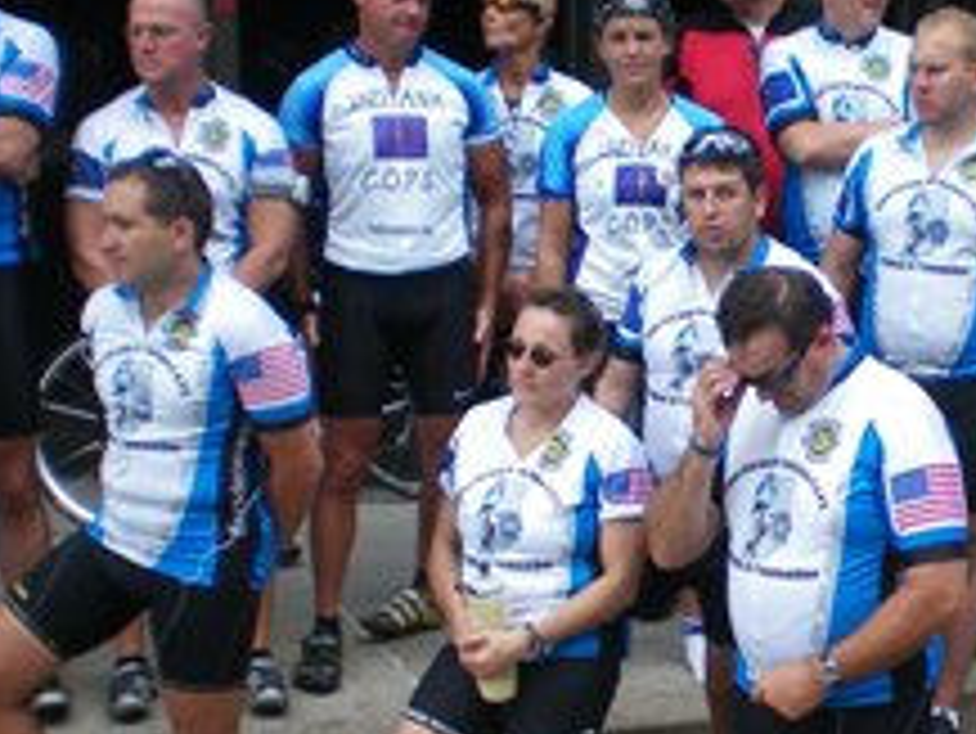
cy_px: 529
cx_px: 873
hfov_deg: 22.2
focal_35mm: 86
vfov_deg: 17.1
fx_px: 2426
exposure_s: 1/200
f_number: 3.1
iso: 64
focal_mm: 6.3
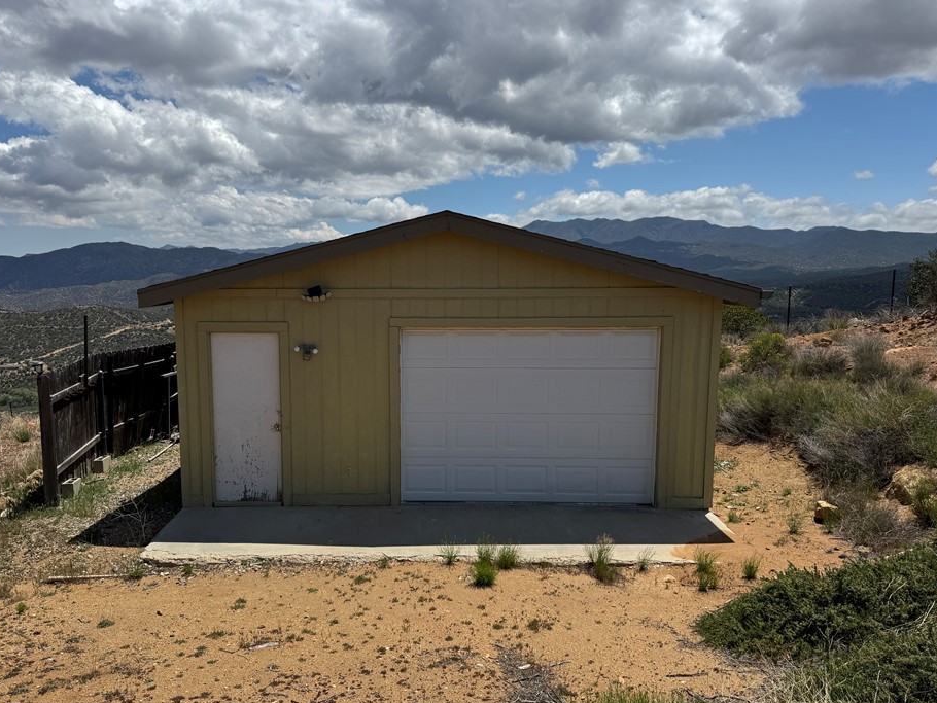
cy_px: 362
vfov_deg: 51.4
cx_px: 417
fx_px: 731
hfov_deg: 65.1
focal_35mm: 27
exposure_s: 1/7937
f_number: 1.78
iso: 80
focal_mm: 6.76
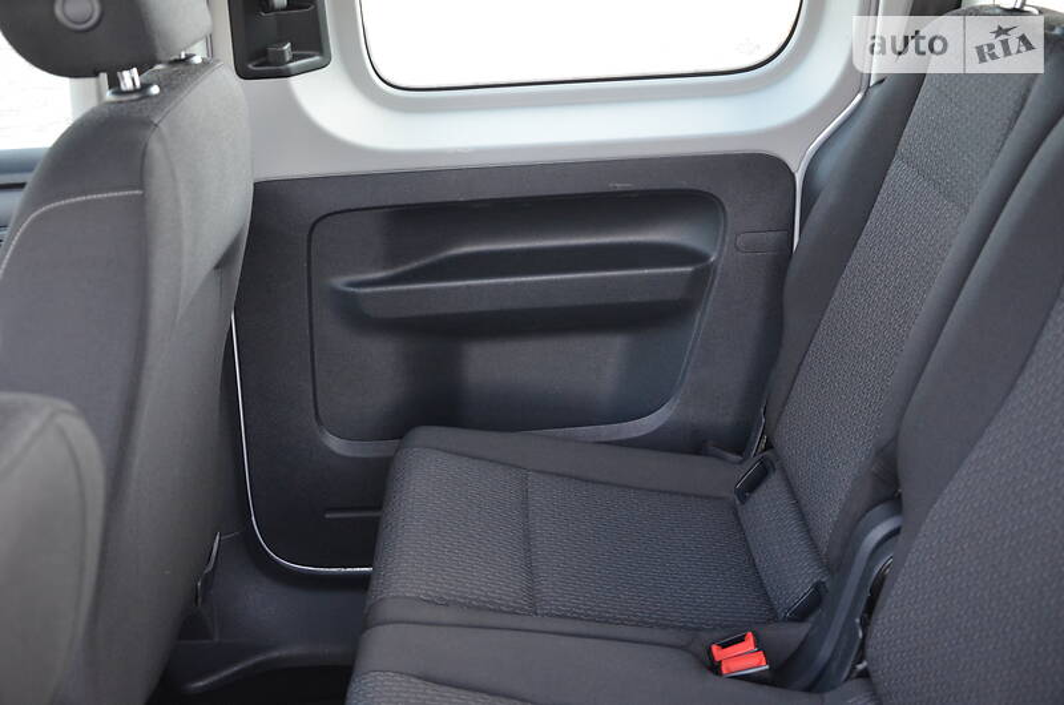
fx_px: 1239
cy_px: 352
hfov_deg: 46.5
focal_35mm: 42
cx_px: 532
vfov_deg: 31.8
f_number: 4
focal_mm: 28
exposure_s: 1/30
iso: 900
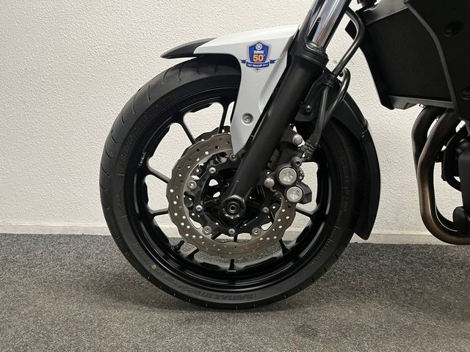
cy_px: 176
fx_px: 353
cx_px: 235
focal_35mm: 26
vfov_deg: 53.1
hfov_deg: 67.3
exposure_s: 1/50
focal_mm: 5.1
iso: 160
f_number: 1.6
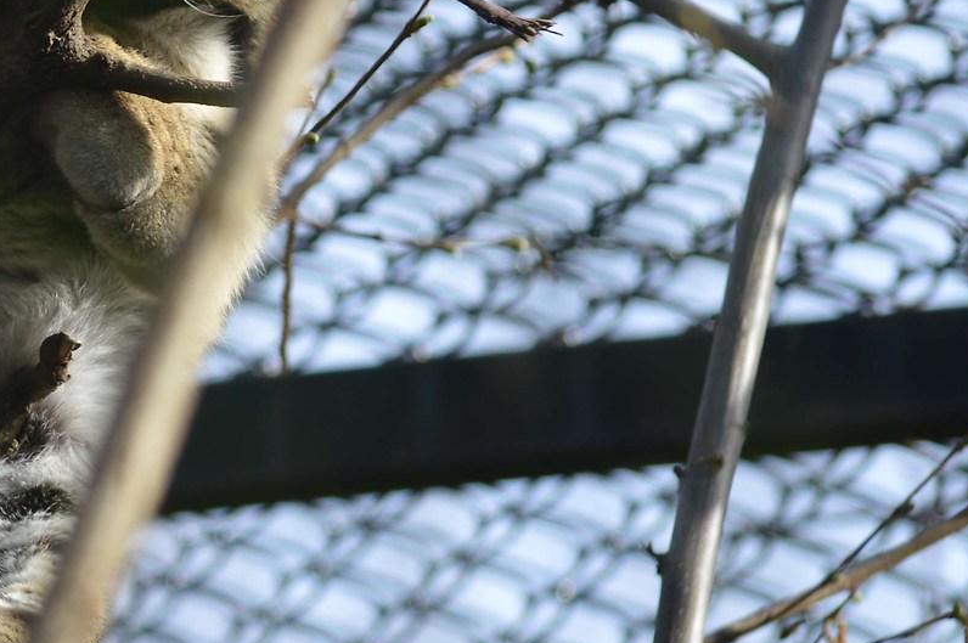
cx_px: -299
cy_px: 31
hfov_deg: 3.4
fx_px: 16399
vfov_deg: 2.2
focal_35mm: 611
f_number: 4.8
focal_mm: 135
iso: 100
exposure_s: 1/200
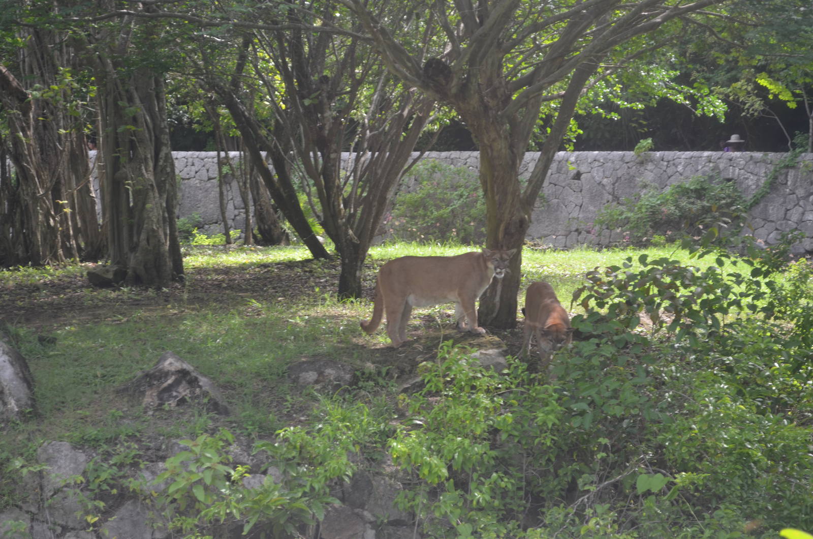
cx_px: 406
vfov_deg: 16.5
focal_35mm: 82
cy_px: 270
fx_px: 1859
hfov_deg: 24.7
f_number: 5.6
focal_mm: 55
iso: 200
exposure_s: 1/125
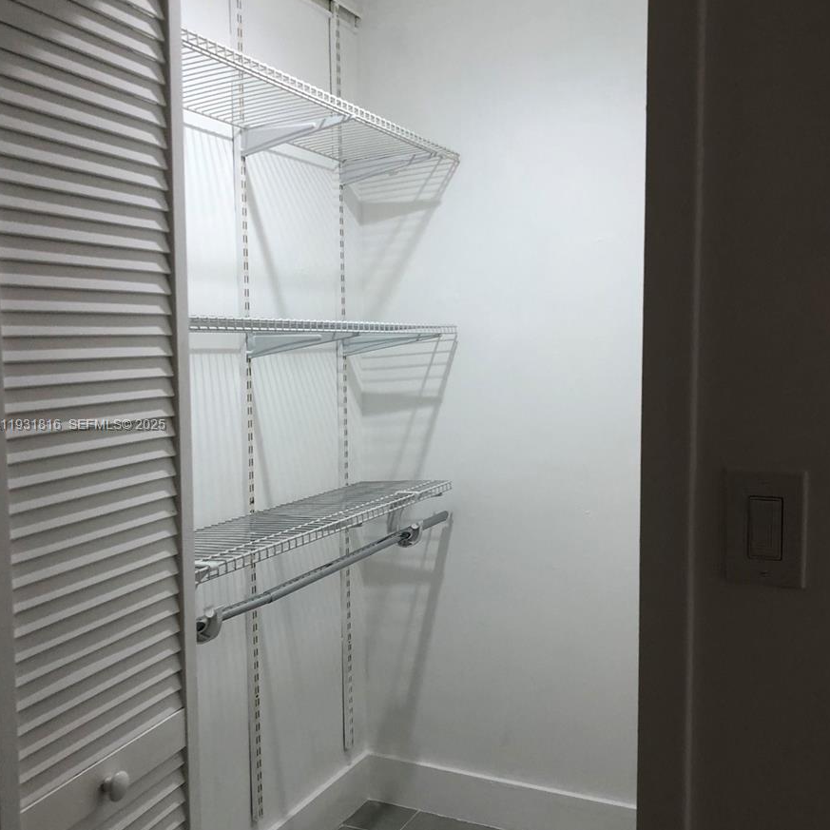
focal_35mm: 34
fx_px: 922
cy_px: 426
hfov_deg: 48.5
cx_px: 417
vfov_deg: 48.4
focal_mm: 3.99
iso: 25
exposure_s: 1/30
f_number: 1.8
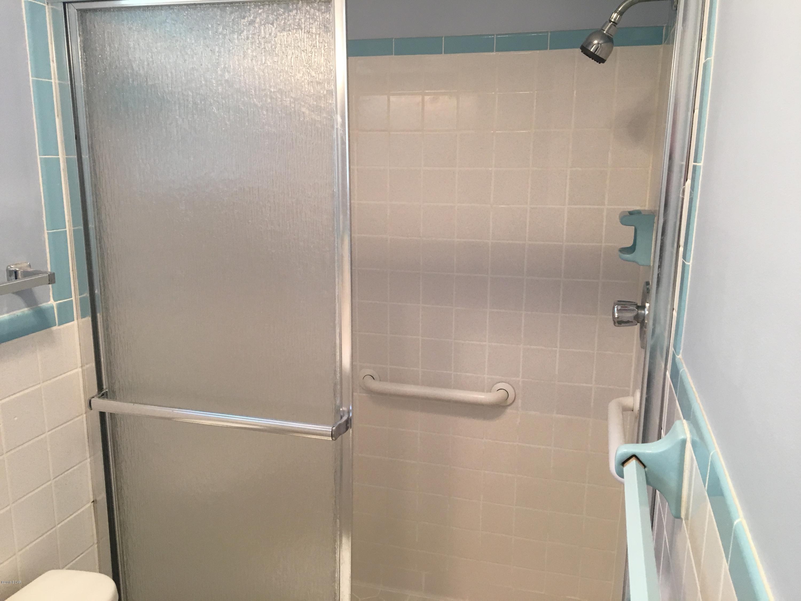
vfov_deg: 48.2
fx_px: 671
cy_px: 300
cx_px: 400
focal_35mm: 29
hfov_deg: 61.7
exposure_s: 1/30
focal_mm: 4.15
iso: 40
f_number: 2.2
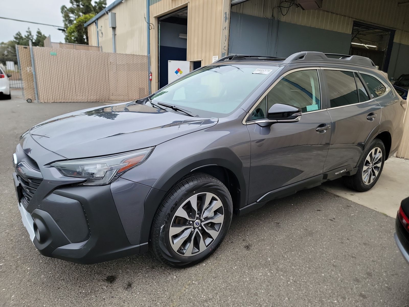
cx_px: 204
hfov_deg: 71.6
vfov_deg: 56.8
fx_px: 284
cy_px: 154
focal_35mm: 24
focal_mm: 6.7
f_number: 1.8
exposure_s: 1/119
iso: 73
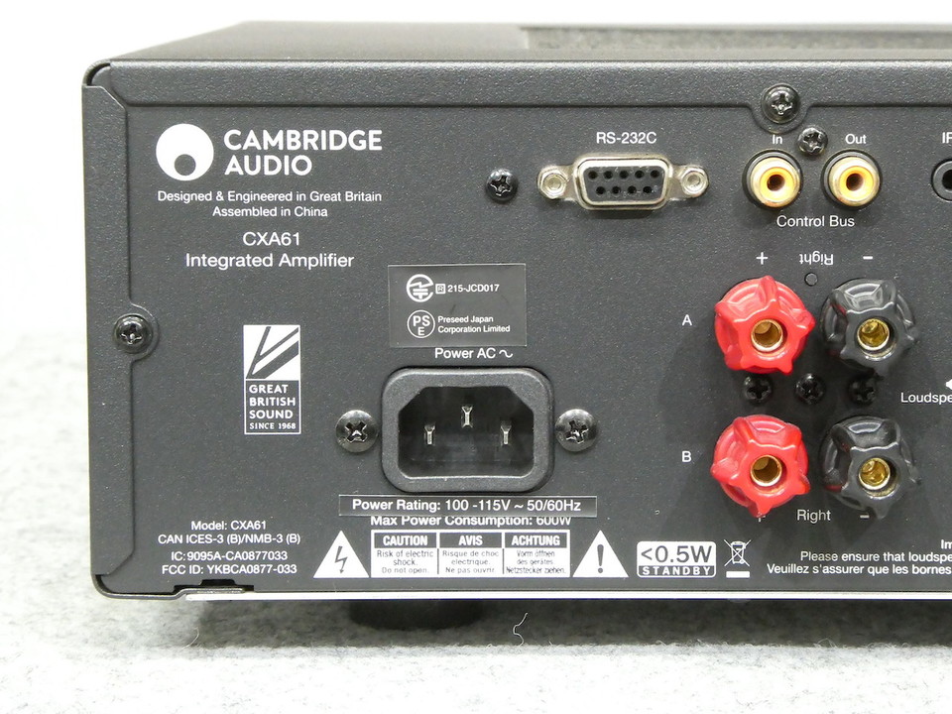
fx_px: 2915
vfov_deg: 14.0
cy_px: 357
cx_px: 476
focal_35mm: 106
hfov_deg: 18.5
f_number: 5.6
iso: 1600
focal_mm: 19
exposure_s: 1/8
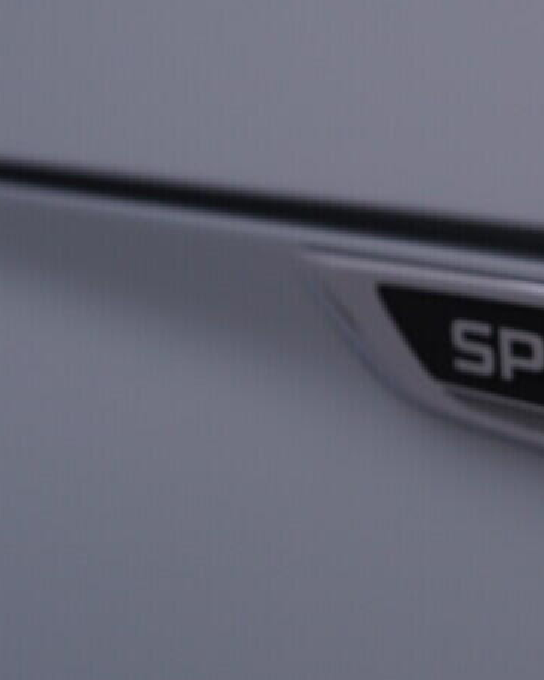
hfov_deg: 13.6
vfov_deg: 18.1
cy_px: 424
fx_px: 2134
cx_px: 823
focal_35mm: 106
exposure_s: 1/160
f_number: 5.6
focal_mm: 24
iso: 125
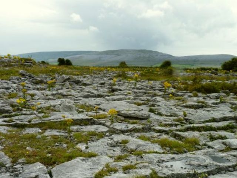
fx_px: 294
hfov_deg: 43.9
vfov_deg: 33.6
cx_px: 118
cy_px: 89
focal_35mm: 43
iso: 80
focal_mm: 7.6
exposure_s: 1/250
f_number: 5.6
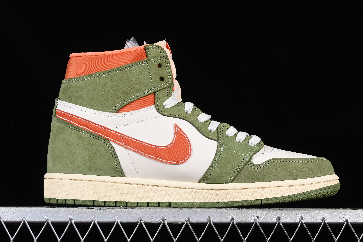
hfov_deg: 24.8
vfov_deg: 16.7
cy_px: 128
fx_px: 827
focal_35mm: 82
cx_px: 191
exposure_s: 1/80
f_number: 8
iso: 160
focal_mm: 50
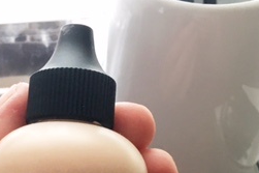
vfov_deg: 15.9
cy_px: 276
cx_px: 35
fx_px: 554
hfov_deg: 25.6
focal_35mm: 77
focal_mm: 4.15
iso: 40
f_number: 2.2
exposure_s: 1/30
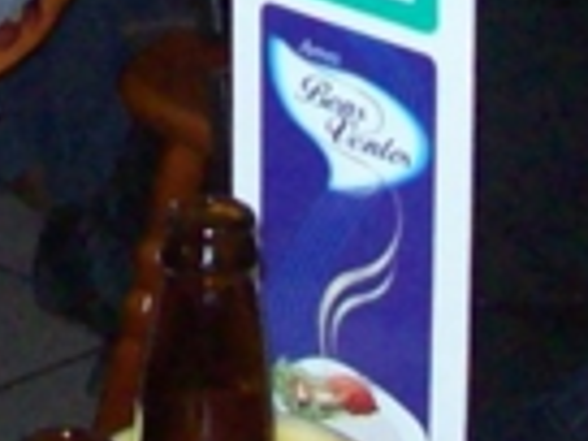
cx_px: -61
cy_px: -761
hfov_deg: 7.3
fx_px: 4603
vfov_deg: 5.2
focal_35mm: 271
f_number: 2.7
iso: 200
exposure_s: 1/64
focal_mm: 6
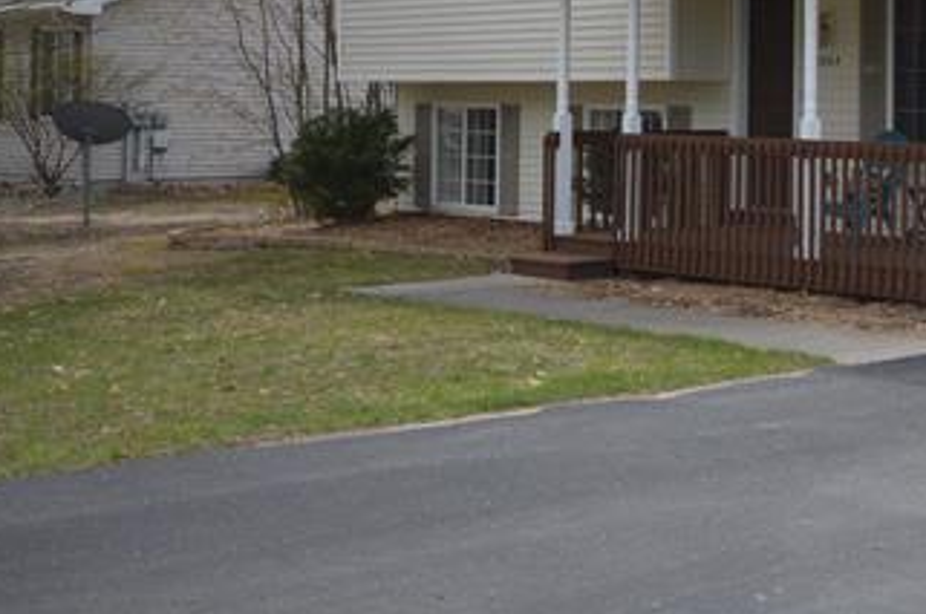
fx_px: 1721
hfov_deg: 24.6
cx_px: 1321
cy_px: 55
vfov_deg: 19.8
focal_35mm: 67
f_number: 7.1
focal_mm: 14
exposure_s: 1/200
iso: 100
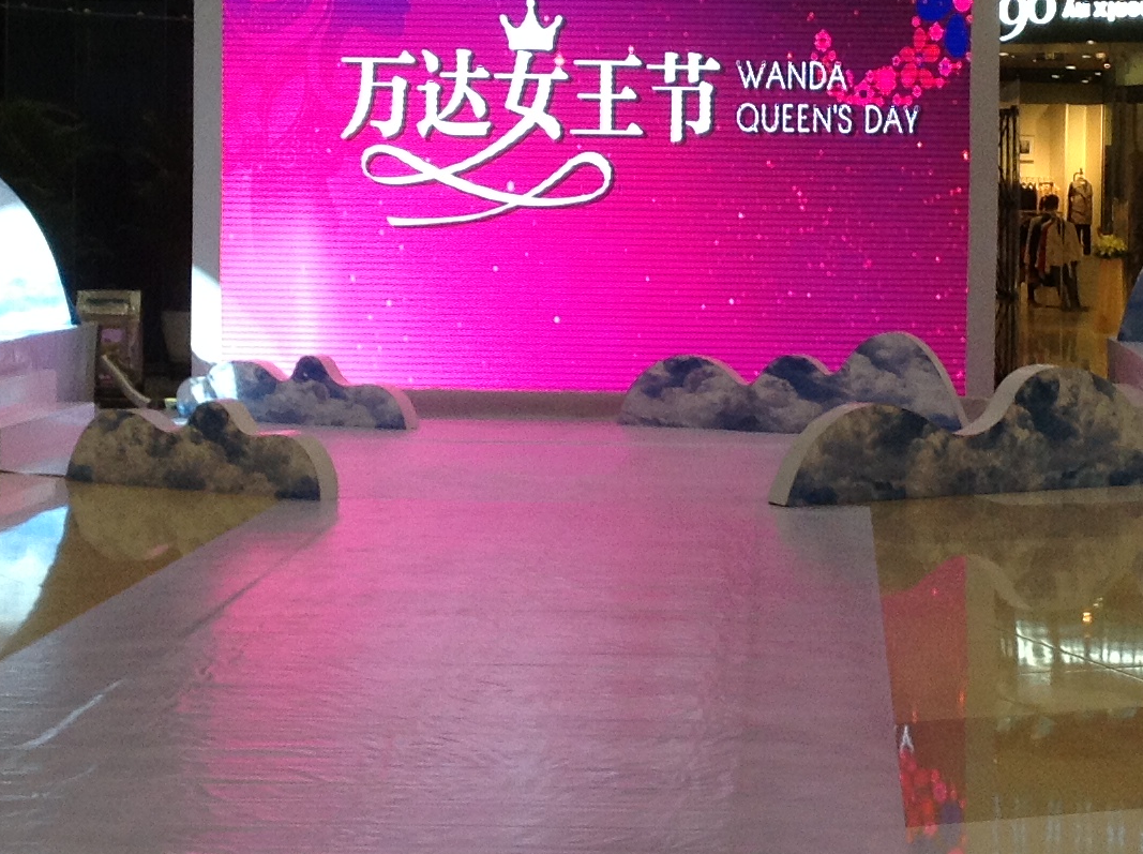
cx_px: 768
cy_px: 209
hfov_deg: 22.9
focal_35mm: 85
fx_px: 2803
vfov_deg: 17.2
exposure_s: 1/120
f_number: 2.4
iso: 100
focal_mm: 4.28
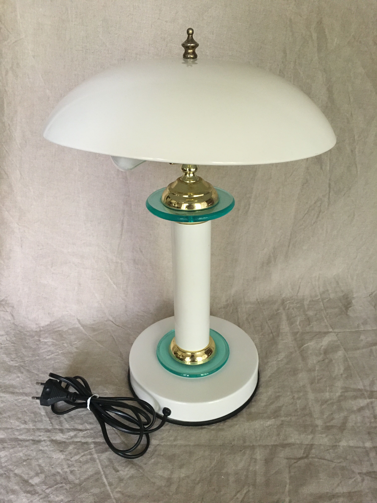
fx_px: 421
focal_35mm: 29
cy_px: 252
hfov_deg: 48.2
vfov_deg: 61.7
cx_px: 188
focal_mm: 4.15
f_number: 2.2
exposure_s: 1/25
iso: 200
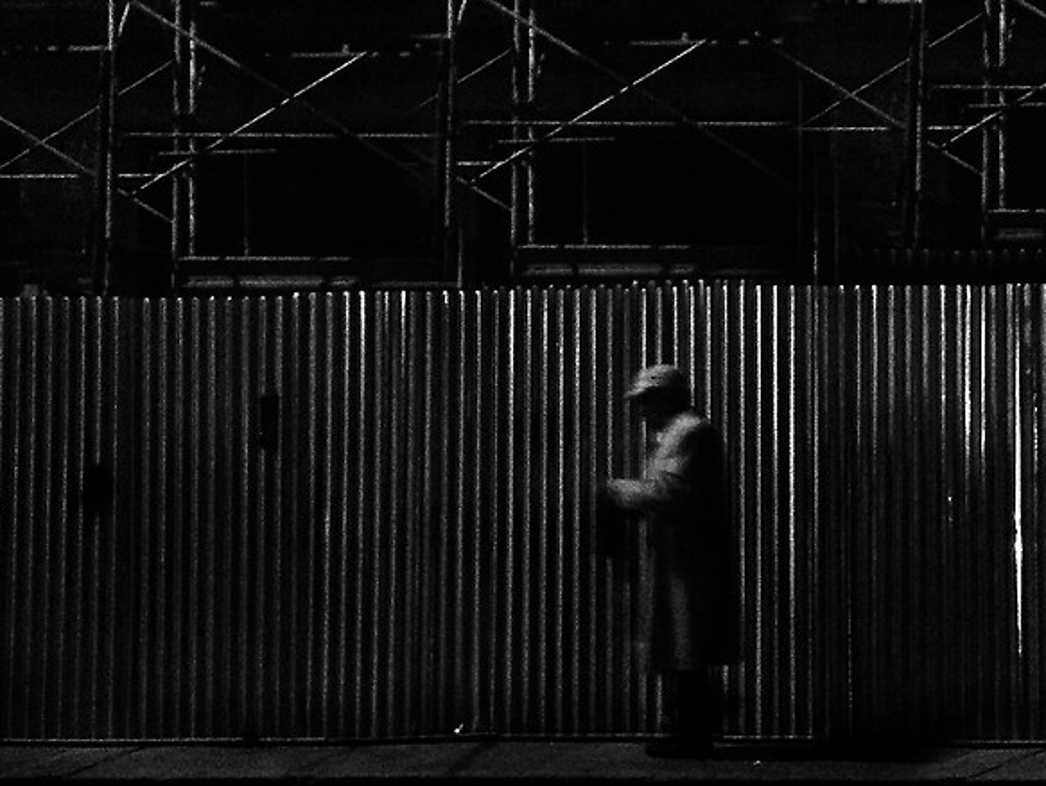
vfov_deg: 20.4
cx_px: 730
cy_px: 312
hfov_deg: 26.8
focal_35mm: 72
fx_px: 2177
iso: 800
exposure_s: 1/17
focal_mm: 4.28
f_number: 2.4
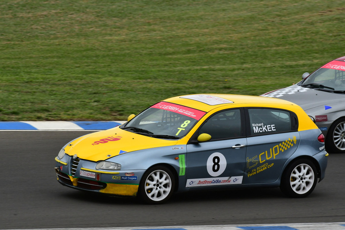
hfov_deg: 3.5
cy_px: 115
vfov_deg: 2.4
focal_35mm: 585
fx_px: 5608
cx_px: 172
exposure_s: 1/640
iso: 640
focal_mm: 390
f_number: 11
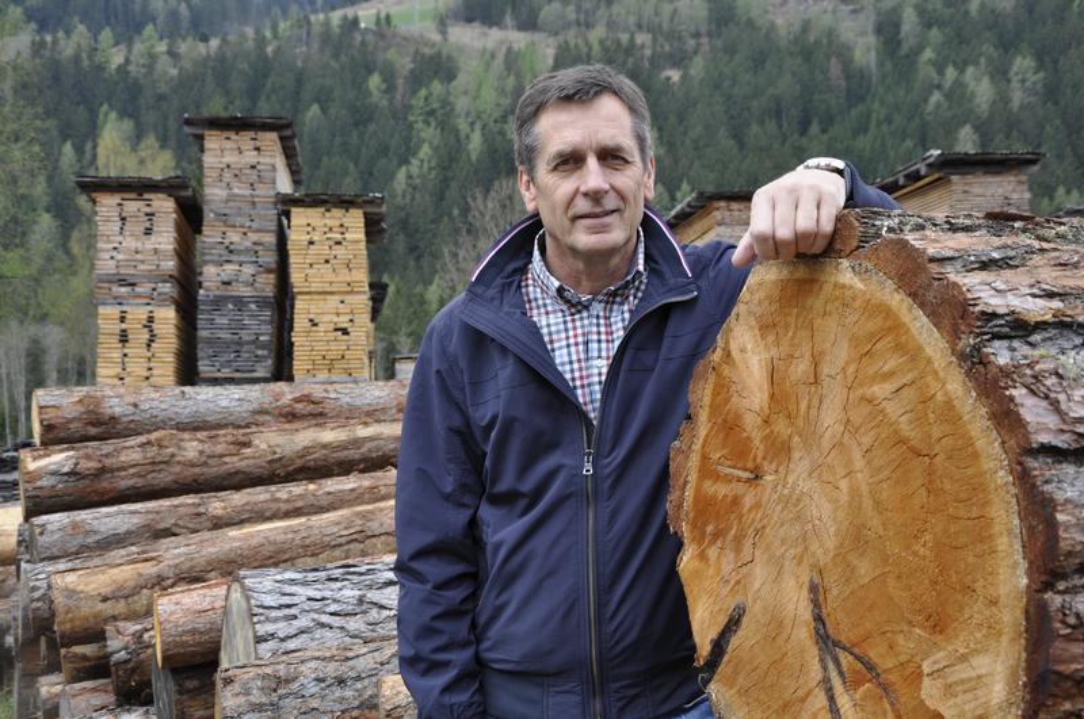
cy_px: 360
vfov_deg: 29.8
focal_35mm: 45
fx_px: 1353
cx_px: 542
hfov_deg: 43.7
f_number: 7.1
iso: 250
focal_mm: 30
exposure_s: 1/200
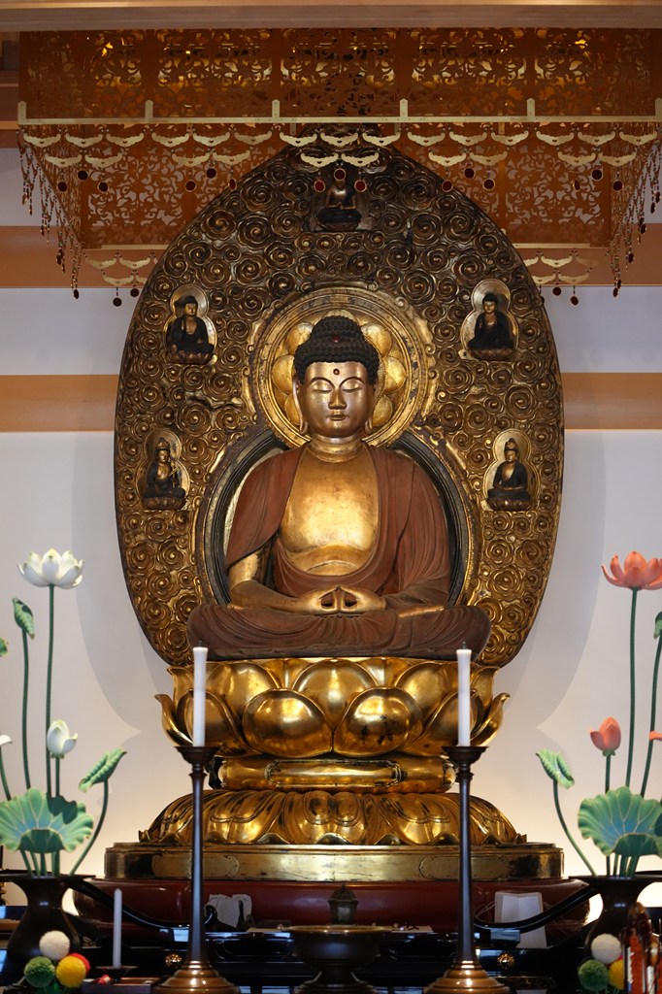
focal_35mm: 82
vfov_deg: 24.8
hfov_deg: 16.6
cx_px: 331
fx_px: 2263
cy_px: 497
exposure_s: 1/160
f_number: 4
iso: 5000
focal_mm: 82
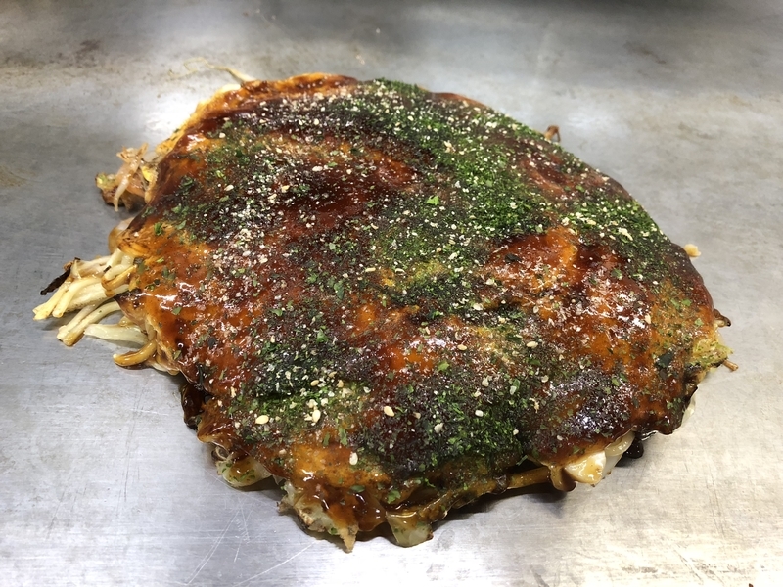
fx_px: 633
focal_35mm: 28
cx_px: 392
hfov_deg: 63.4
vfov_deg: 49.7
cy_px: 294
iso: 64
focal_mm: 3.99
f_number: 1.8
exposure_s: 1/15
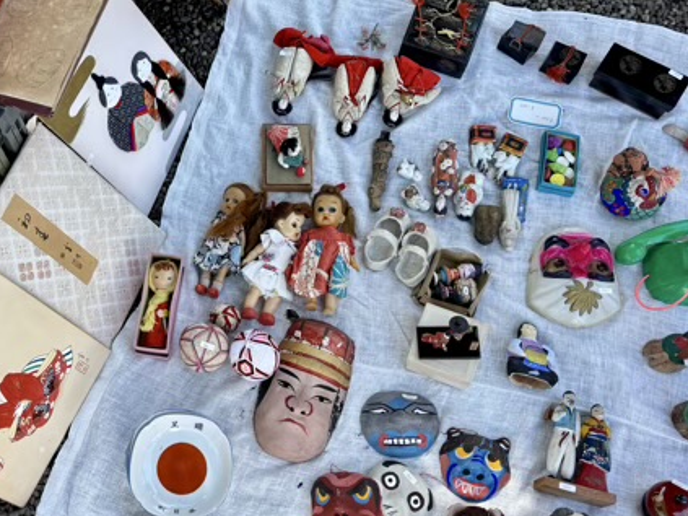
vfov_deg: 33.6
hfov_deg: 42.8
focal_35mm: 43
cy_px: 243
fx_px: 854
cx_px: 190
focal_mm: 5.96
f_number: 1.6
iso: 50
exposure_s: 1/334
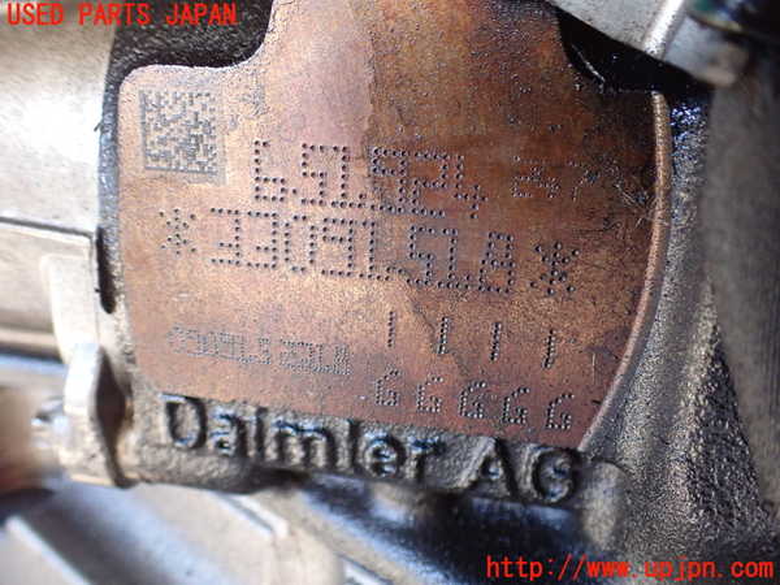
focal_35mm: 30
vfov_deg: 46.8
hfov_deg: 60.0
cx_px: 390
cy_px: 292
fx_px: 676
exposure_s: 1/50
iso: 800
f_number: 2.3
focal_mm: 5.4
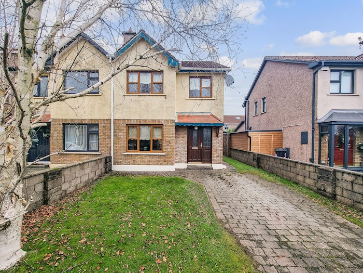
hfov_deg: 106.2
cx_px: 182
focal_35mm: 13
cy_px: 136
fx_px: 136
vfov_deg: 89.9
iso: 50
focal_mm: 2.2
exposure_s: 1/160
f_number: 2.2
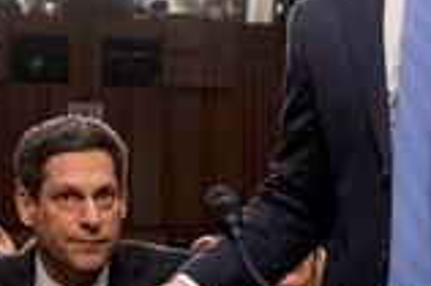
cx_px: 431
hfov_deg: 20.0
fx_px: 1184
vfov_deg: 13.7
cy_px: 241
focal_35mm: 99
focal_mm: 24
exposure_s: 1/1000
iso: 6400
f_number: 3.5
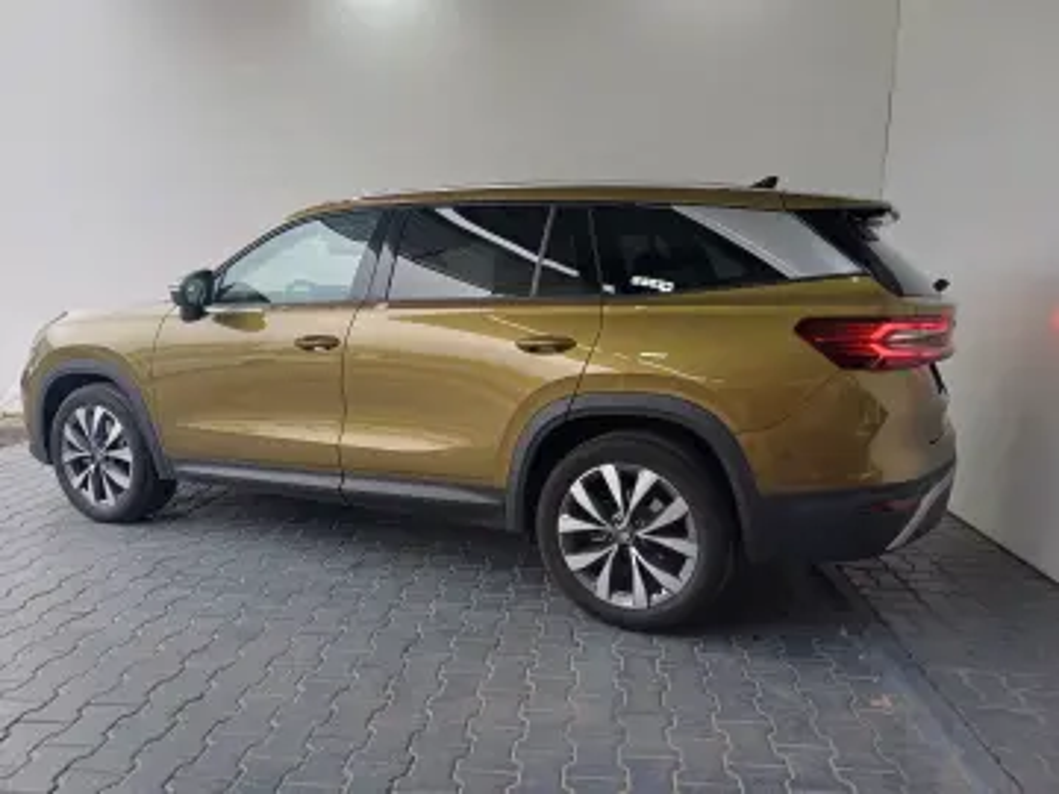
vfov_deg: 54.9
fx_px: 765
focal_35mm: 25
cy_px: 397
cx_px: 530
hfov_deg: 69.4
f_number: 1.8
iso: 50
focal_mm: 4.65
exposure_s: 1/194
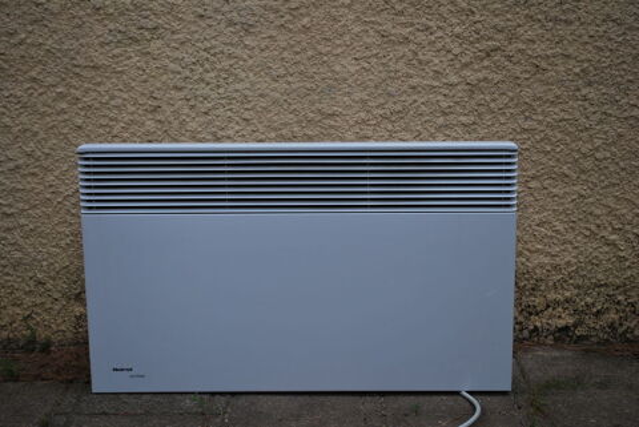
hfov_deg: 30.5
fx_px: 1173
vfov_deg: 20.7
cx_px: 320
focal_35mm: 66
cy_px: 214
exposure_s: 1/160
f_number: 6.3
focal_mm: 44
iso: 100
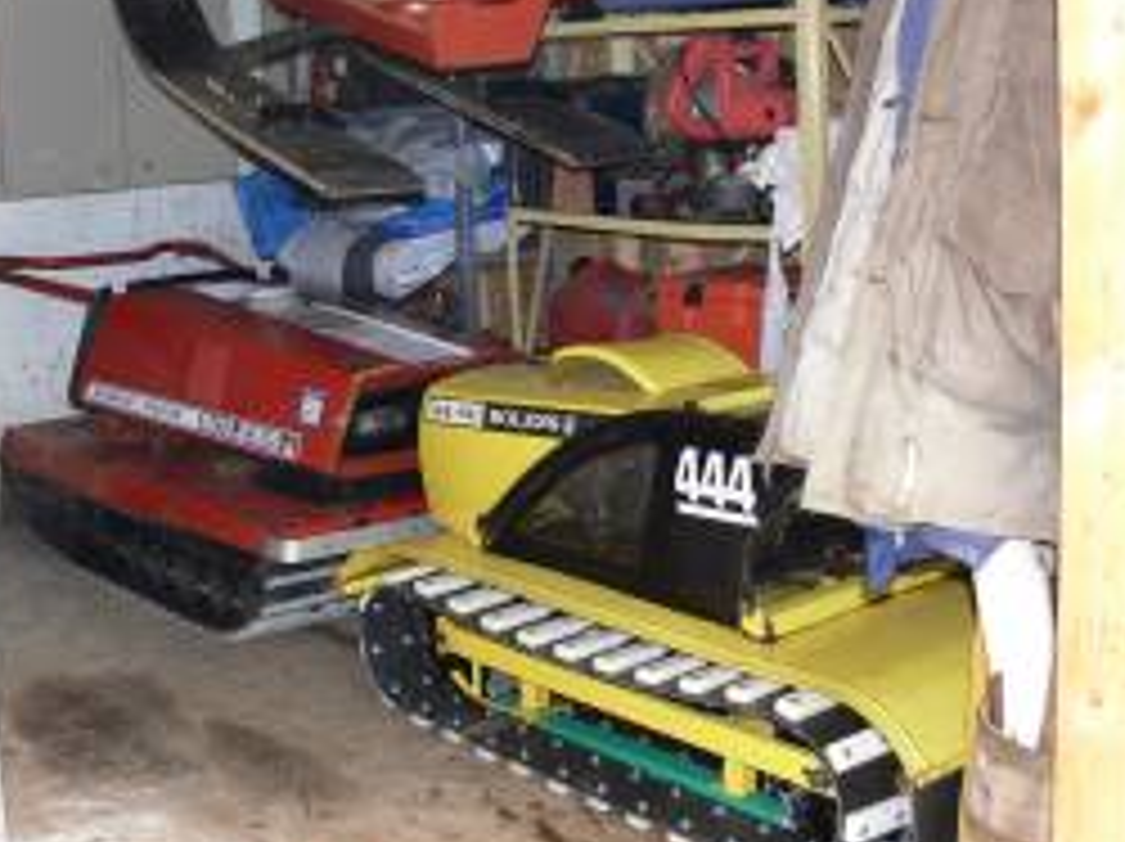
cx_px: 450
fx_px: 1591
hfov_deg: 38.8
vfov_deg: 29.6
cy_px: 342
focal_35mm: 49
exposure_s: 1/30
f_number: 2.8
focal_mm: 7.4
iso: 100
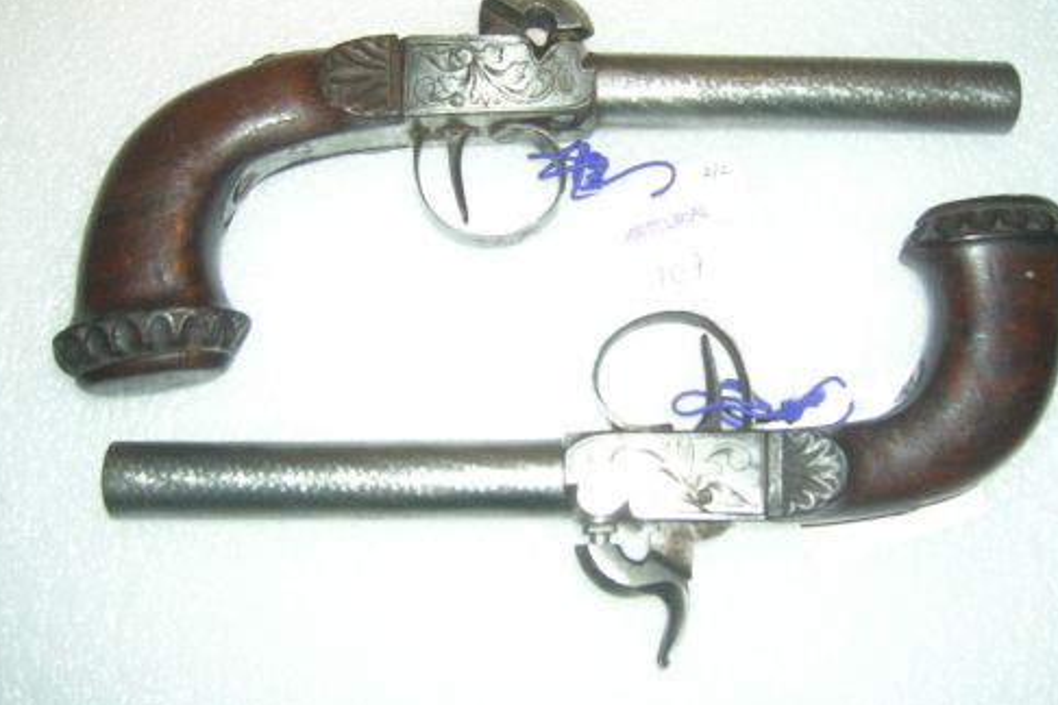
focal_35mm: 40
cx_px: 566
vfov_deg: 33.4
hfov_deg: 48.4
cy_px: 329
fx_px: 1175
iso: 50
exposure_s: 1/60.1
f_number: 2.9
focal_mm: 5.7
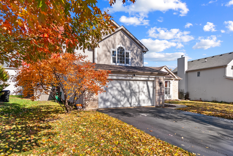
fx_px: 152
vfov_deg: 54.2
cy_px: 78
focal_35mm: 24
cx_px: 116
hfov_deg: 74.9
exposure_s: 1/60
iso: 640
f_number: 8
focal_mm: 23.5
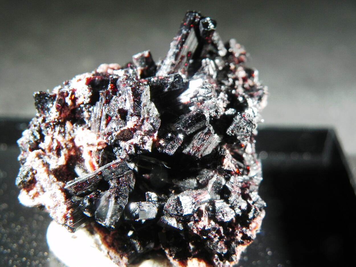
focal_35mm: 66
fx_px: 679
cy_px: 134
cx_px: 178
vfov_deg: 22.3
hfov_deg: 29.4
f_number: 3.5
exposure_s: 1/26.1
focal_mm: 11.8
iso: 230
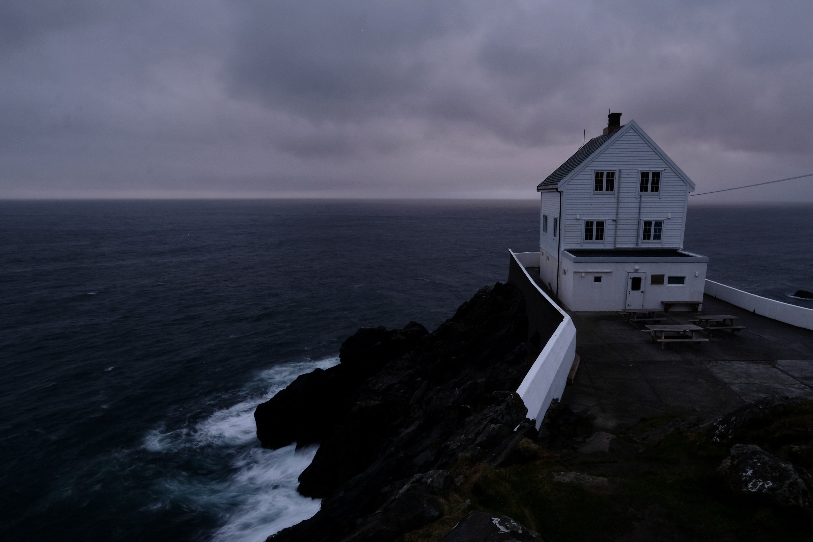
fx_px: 452
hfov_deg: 82.3
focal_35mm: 20
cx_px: 512
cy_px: 352
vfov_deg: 60.7
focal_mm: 10
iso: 100
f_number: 22
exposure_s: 1/1.3
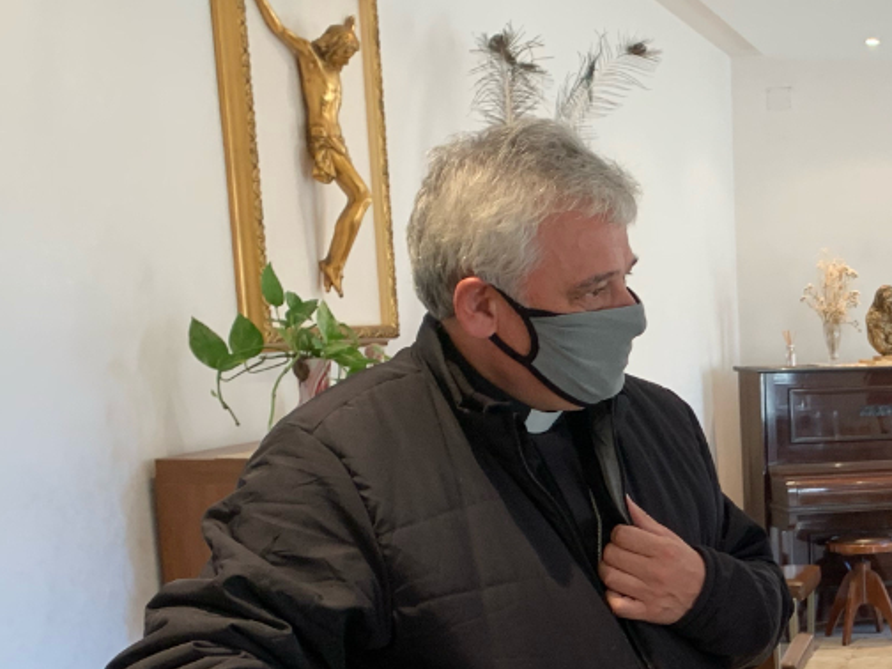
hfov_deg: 27.2
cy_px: 676
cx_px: 950
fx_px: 1701
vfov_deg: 21.4
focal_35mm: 66
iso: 80
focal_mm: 4.25
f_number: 1.8
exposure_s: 1/50
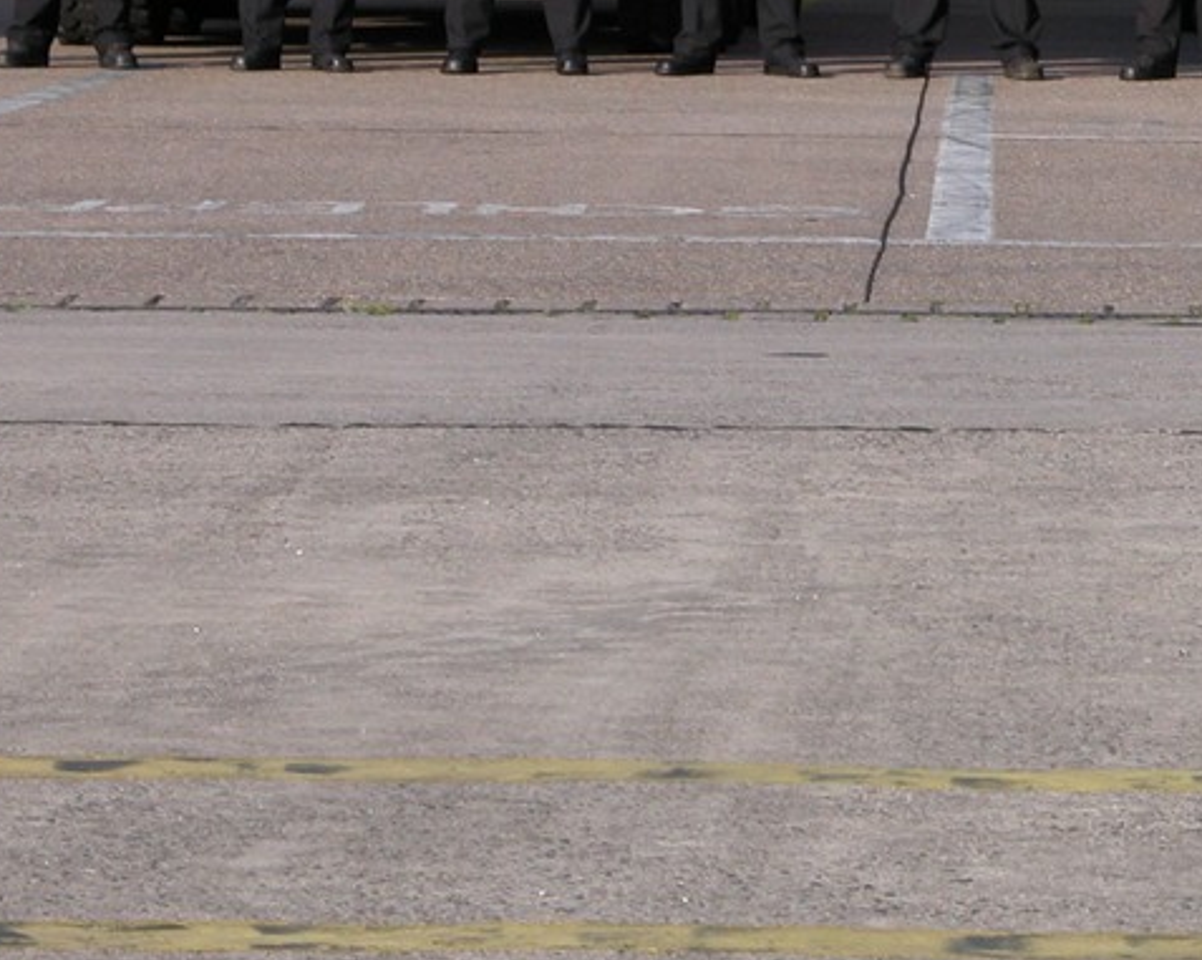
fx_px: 9350
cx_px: 1071
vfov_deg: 5.9
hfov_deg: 7.3
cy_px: 3
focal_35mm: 263
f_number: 5.2
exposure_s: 1/323
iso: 100
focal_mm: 27.3
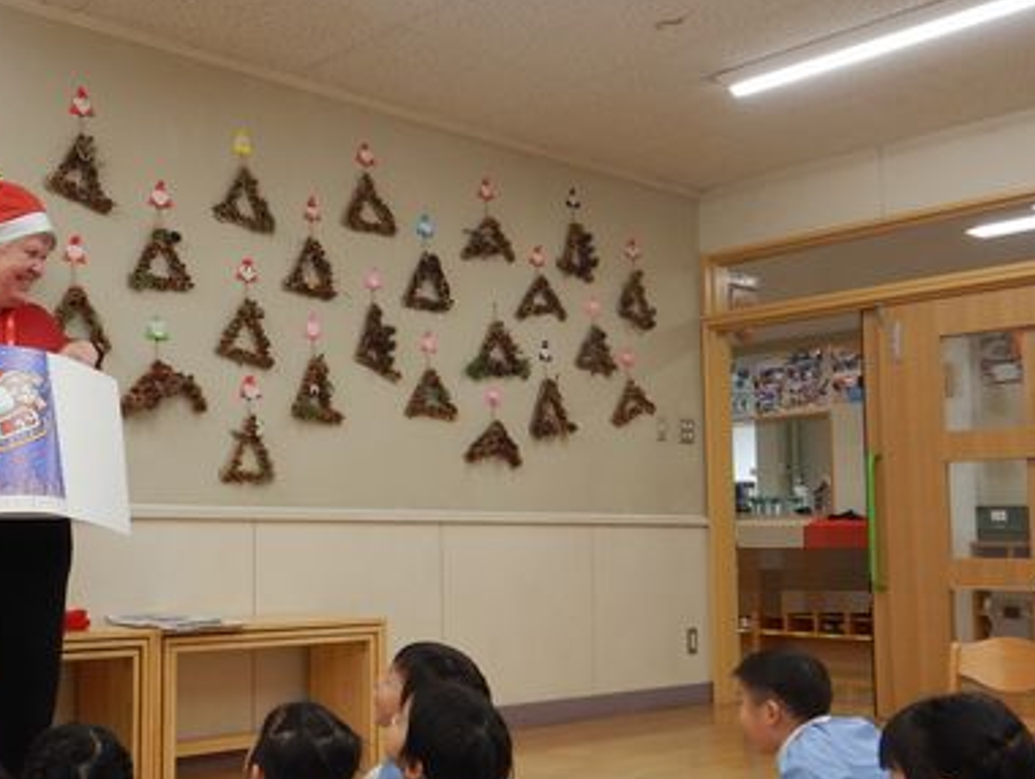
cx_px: 321
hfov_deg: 44.8
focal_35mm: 41
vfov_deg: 35.2
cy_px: 430
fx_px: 1227
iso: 125
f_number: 2.8
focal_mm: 4.3
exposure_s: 1/60
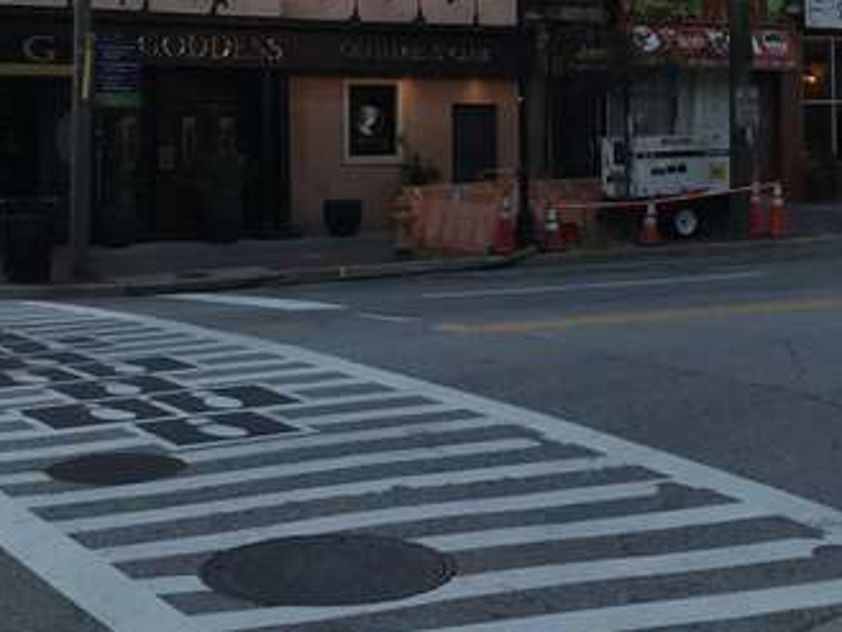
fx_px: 1655
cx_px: 279
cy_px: 107
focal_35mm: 68
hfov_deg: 28.4
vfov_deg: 21.3
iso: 20
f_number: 1.8
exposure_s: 1/447
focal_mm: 3.99
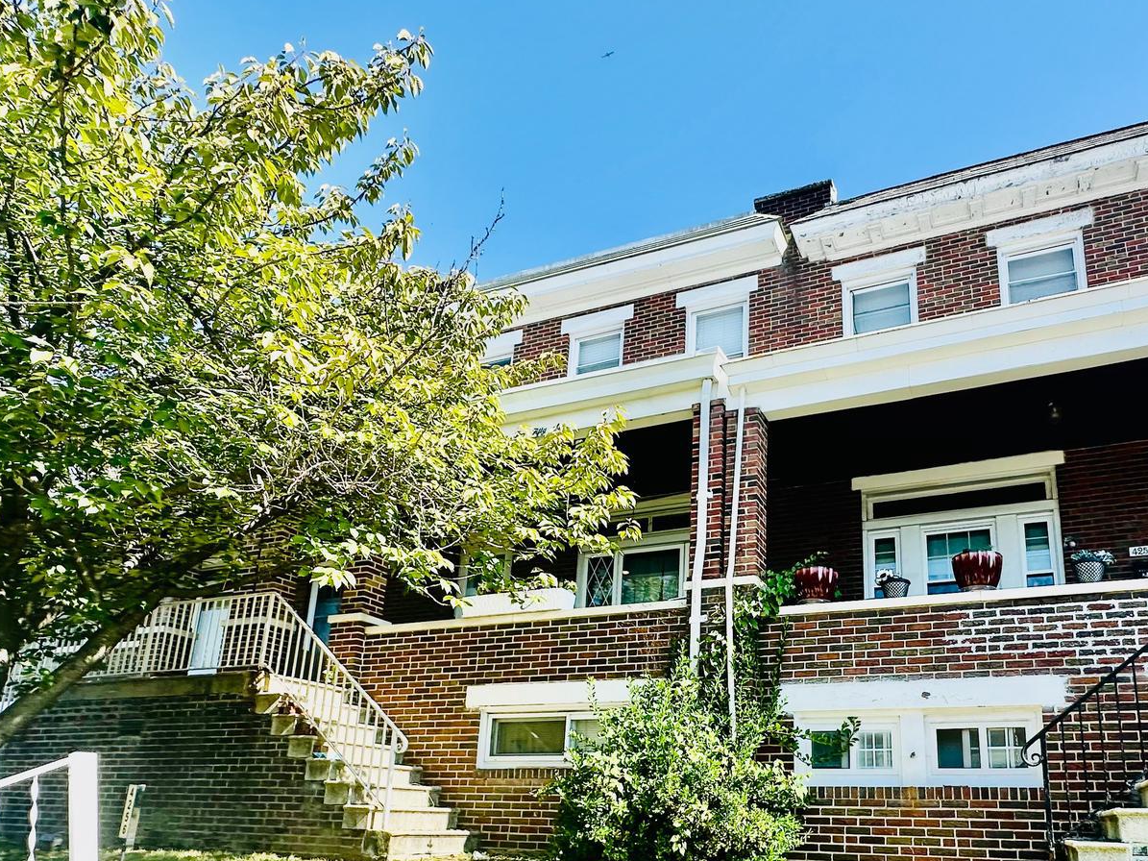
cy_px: 623
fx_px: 796
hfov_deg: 70.5
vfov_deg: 54.7
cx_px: 711
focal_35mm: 24
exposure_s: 1/666
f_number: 2.2
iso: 40
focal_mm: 2.22
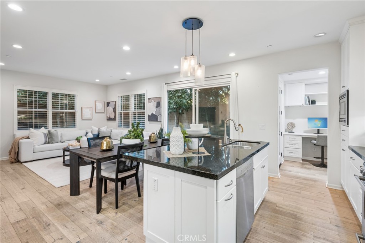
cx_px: 182
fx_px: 162
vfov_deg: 73.7
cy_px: 122
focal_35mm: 16
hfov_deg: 96.8
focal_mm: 16
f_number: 9
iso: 400
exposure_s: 1/4
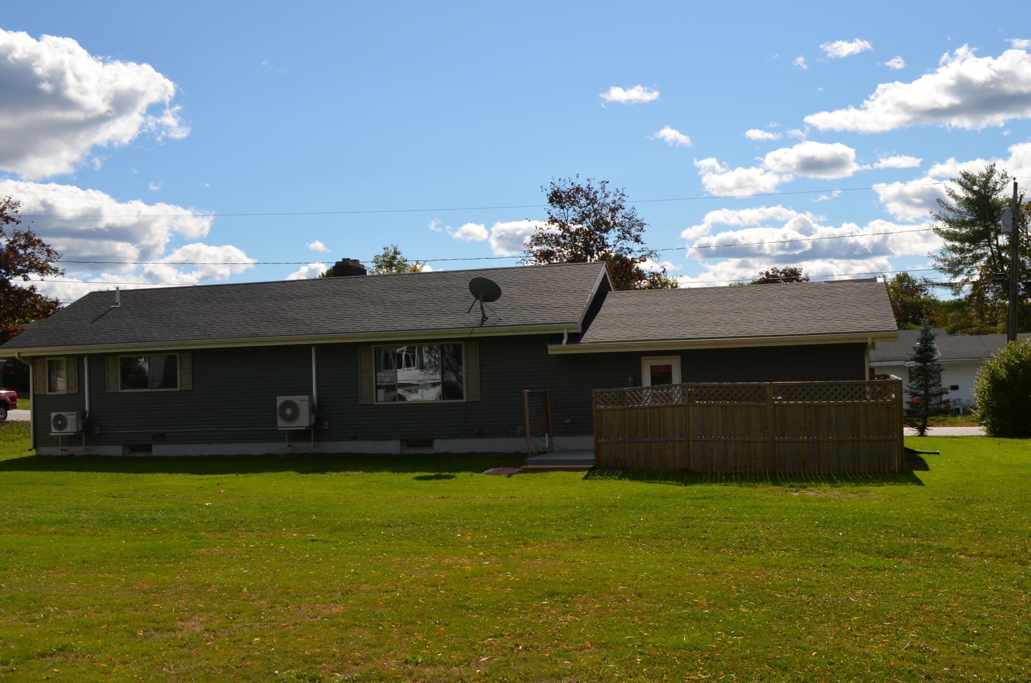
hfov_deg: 49.6
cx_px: 516
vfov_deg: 34.1
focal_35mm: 39
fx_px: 1115
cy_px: 342
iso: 100
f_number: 10
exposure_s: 1/200
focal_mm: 26
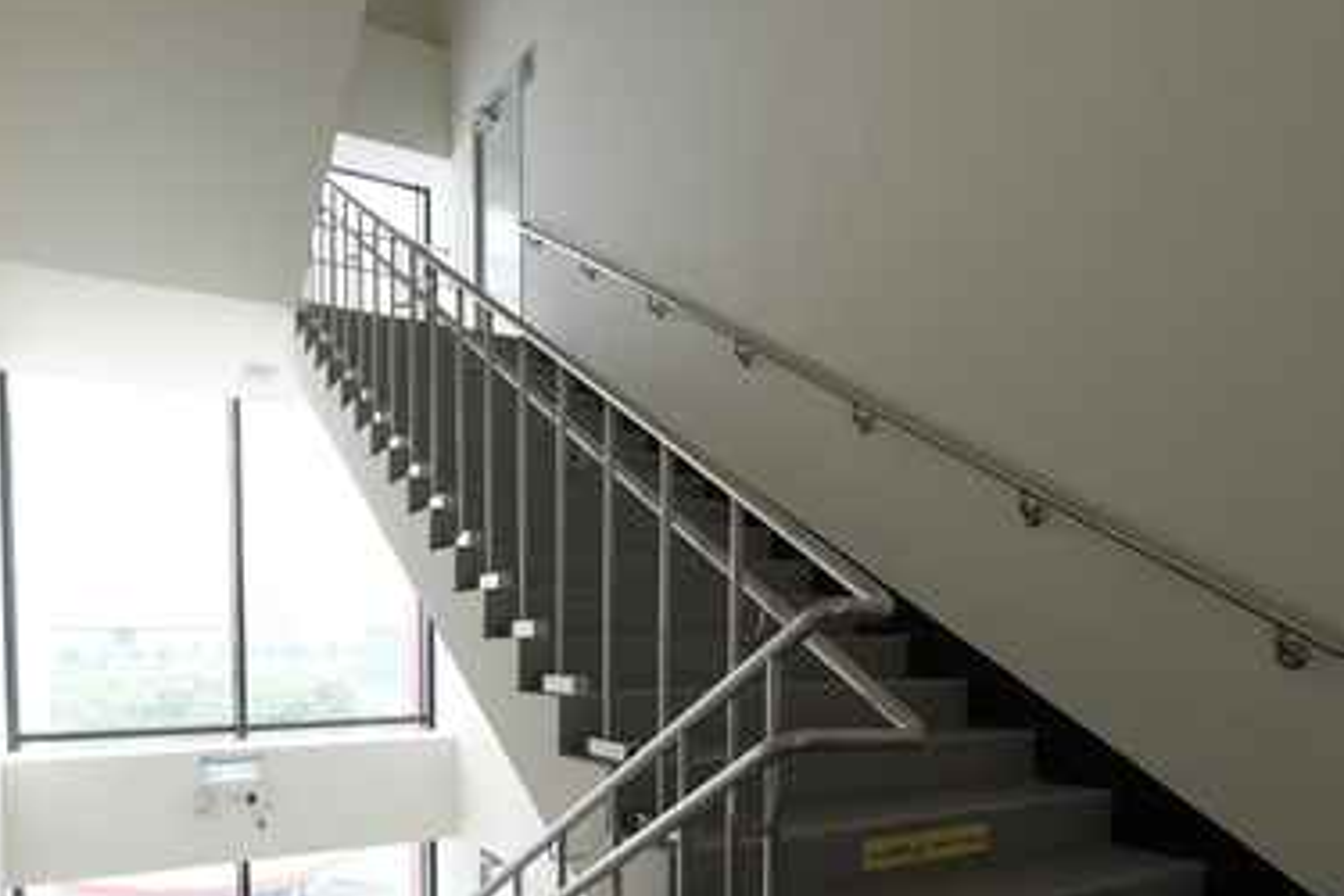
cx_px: 581
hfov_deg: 73.4
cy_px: 670
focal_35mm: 24
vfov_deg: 50.9
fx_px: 896
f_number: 4.5
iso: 500
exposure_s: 1/100
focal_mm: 10
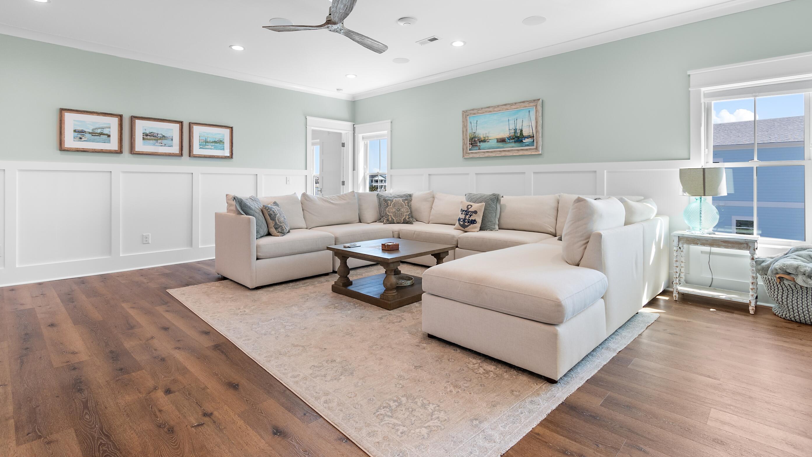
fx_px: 366
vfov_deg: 63.7
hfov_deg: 95.9
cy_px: 198
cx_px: 406
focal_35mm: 17
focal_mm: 10
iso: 100
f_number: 4.5
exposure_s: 1/20
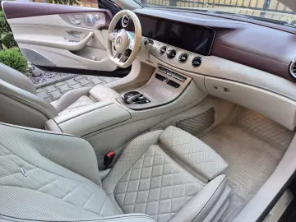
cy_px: 111
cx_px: 148
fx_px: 197
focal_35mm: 23
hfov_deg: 73.9
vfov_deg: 58.9
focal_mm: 5.4
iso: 200
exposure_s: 1/180
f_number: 1.8
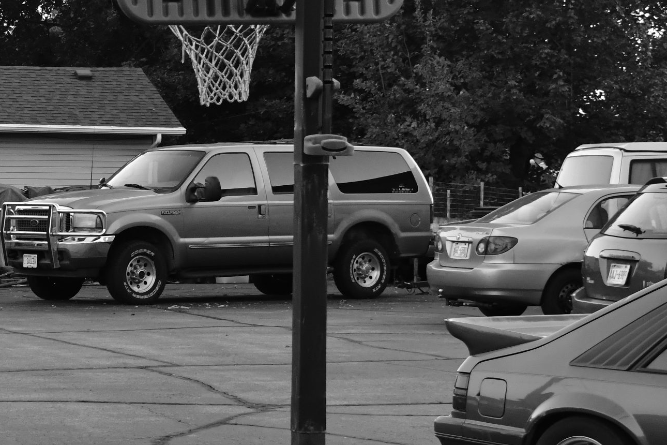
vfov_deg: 11.1
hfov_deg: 16.4
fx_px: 2279
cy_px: 216
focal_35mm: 123
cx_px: 39
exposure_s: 1/60
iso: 1600
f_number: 5.6
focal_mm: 38
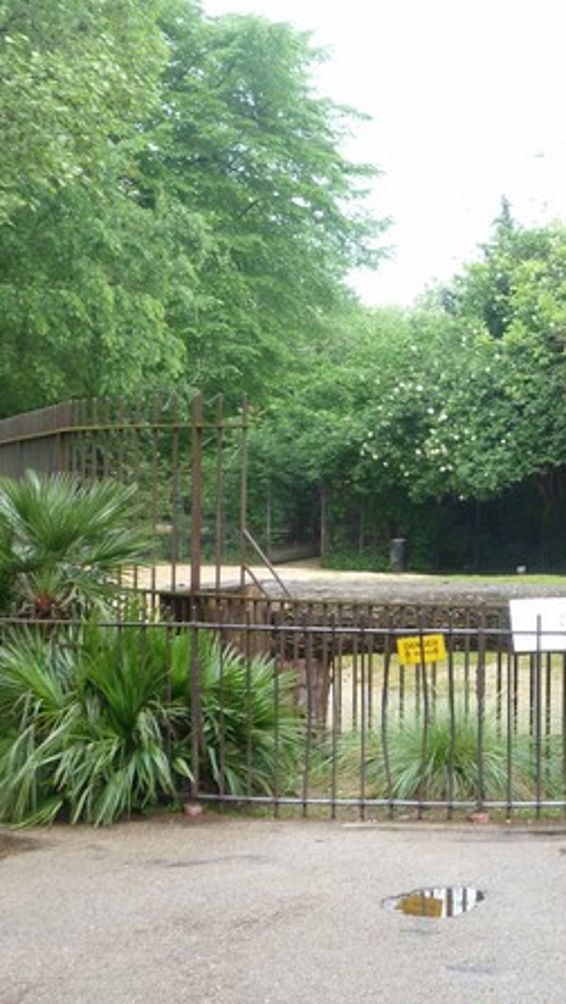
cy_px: 501
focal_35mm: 57
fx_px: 1518
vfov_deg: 36.6
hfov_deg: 20.0
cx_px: 658
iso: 200
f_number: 3.1
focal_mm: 7
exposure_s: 1/125
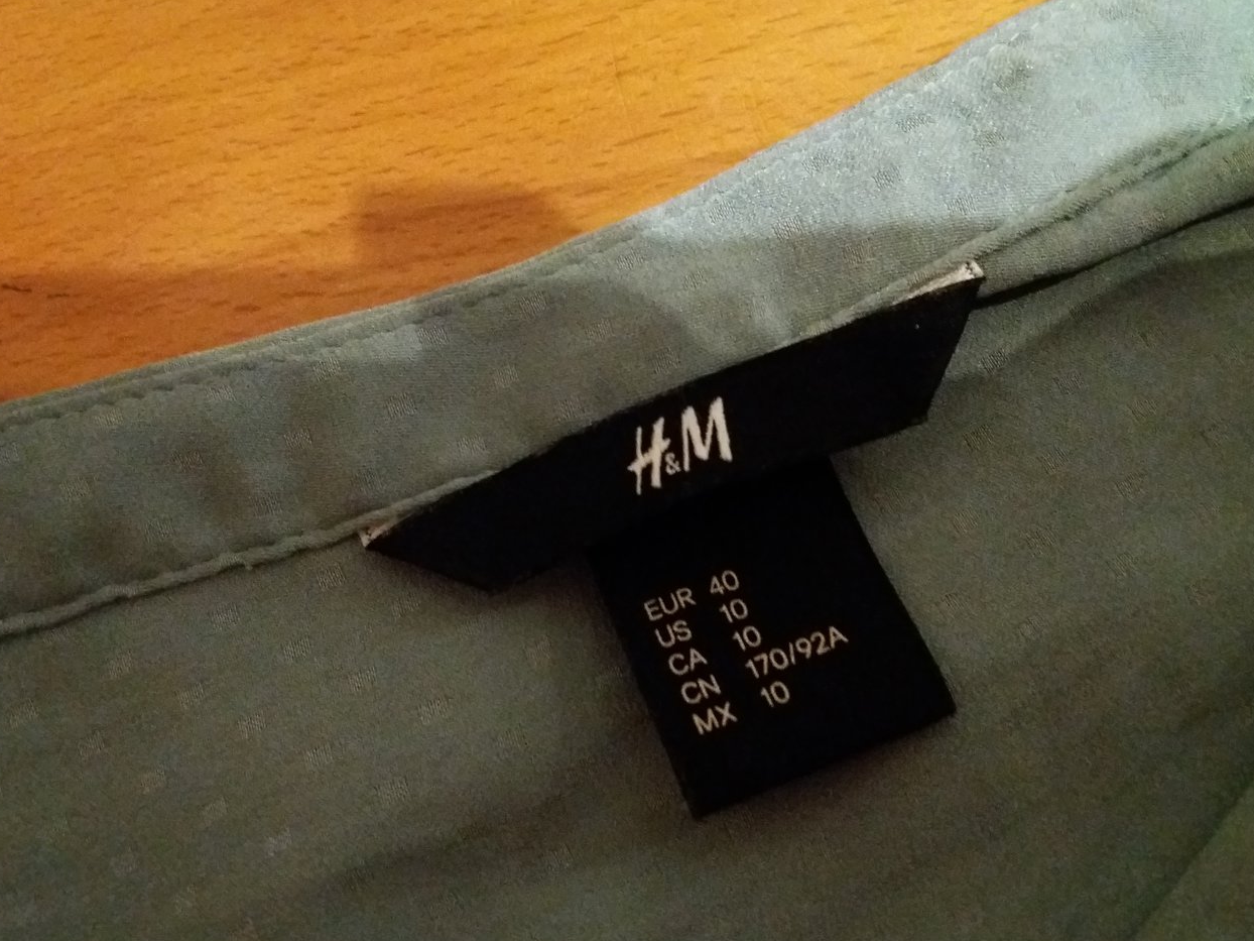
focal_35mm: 30
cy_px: 485
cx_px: 659
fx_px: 1087
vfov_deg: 46.8
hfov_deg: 59.9
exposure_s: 1/17
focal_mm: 3.7
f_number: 1.9
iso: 1250
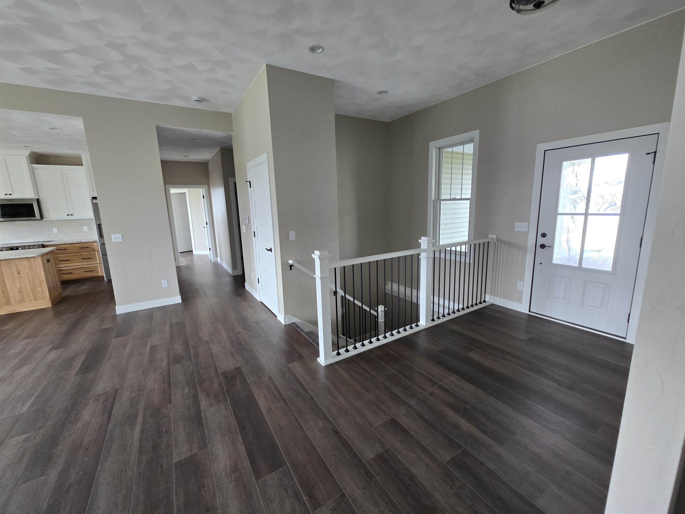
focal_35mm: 13
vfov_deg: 89.9
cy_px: 257
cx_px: 342
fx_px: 257
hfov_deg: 106.2
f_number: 2.2
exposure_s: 1/60
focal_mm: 2.2
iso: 160
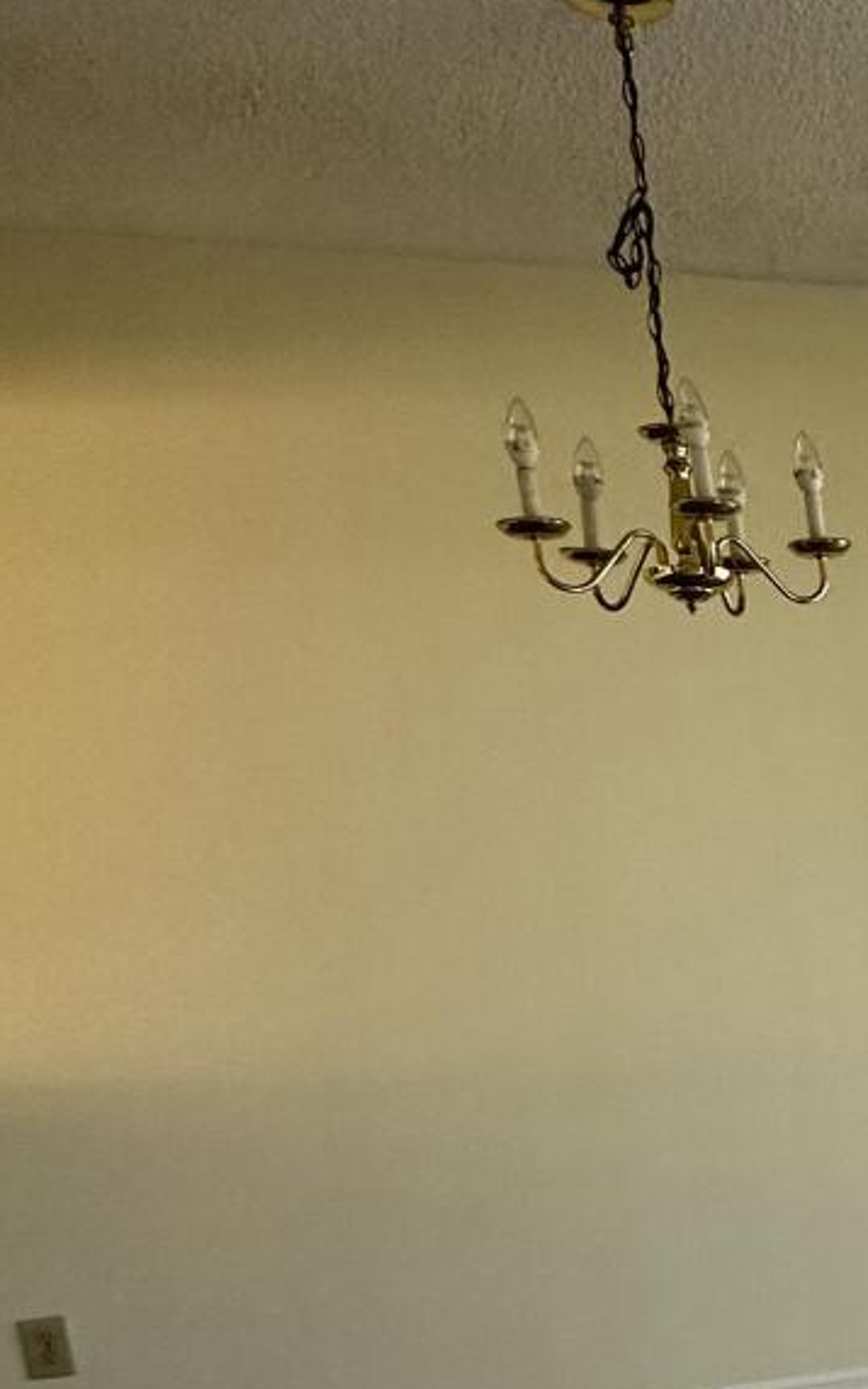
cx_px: 1563
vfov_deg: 36.9
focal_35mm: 52
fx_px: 1968
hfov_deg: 19.0
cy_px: 1190
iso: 160
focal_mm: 2.22
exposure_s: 1/99
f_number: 2.2
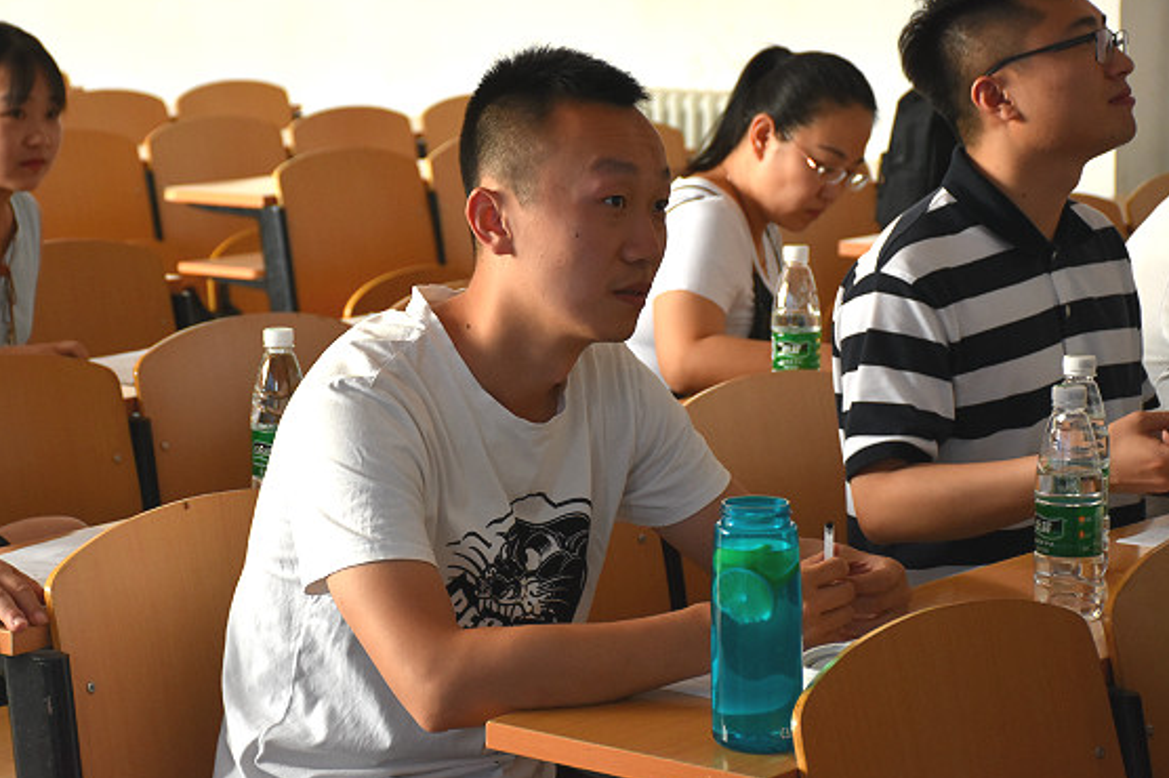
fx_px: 3472
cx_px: 549
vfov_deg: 12.8
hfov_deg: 19.1
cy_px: 349
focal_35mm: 107
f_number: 5
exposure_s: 1/60
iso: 1250
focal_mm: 62
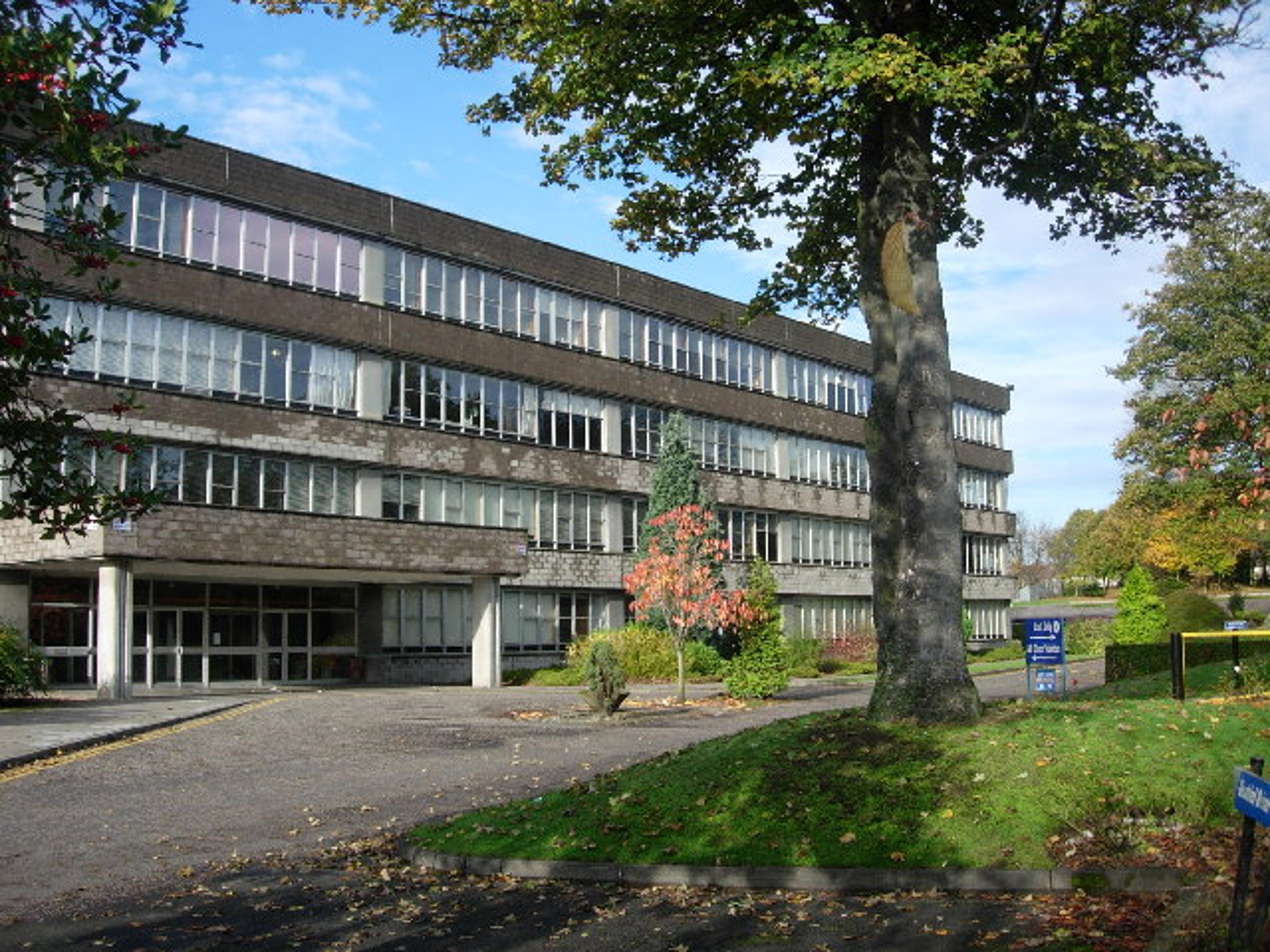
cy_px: 476
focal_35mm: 38
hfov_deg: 49.0
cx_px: 635
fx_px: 1394
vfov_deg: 37.7
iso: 64
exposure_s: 1/745
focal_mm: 7.8
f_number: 2.8
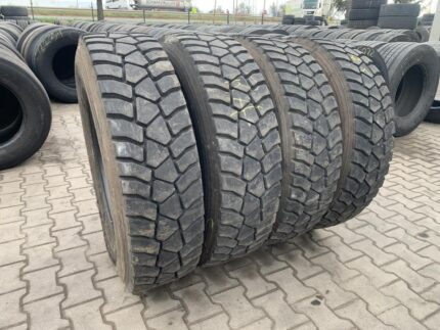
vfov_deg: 53.1
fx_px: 331
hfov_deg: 67.3
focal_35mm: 26
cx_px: 220
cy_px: 165
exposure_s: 1/130
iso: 25
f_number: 1.8
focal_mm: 4.25
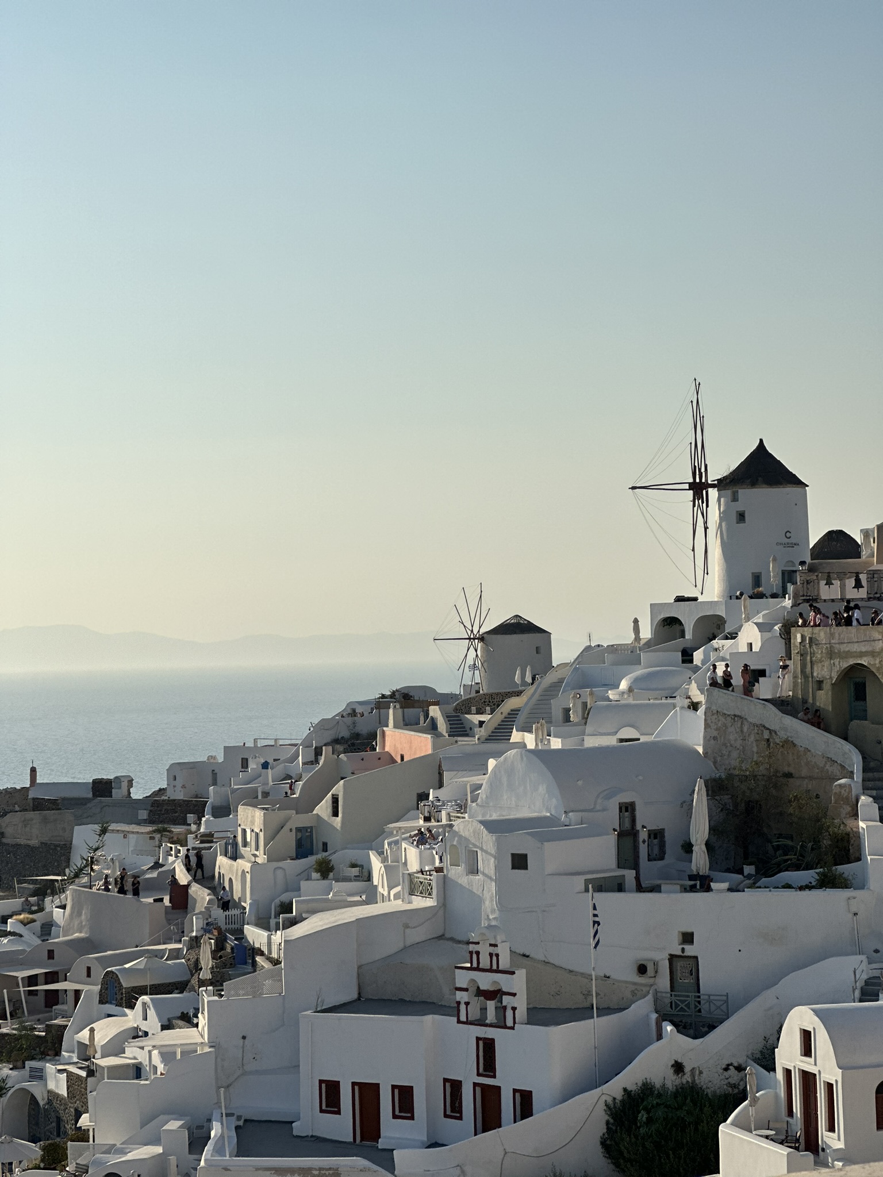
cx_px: 442
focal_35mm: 77
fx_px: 2619
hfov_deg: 19.1
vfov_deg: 25.3
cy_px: 588
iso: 32
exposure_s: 1/1845
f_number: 2.8
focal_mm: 9
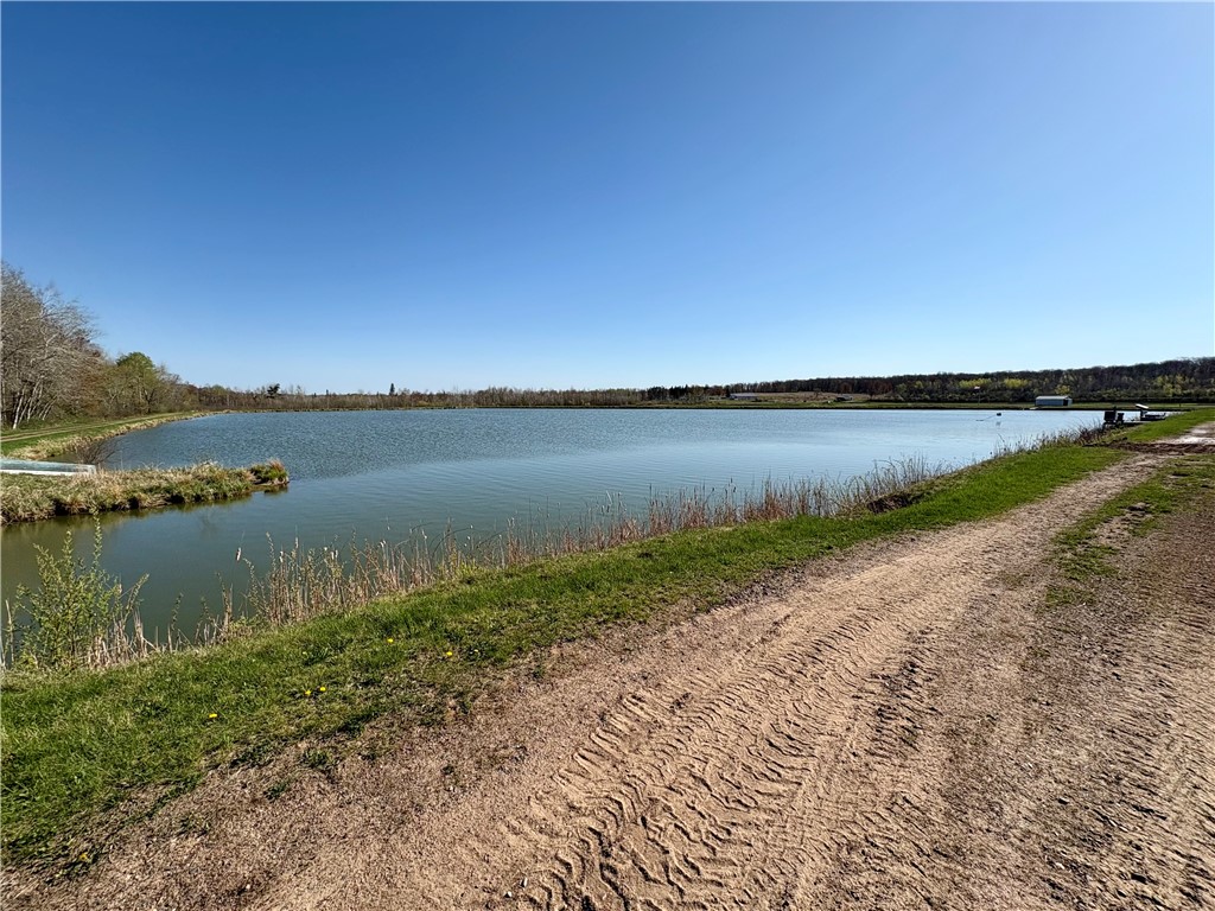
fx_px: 491
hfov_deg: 102.1
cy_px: 456
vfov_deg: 85.7
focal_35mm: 14
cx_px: 608
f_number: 2.2
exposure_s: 1/2584
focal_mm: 2.22
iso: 50
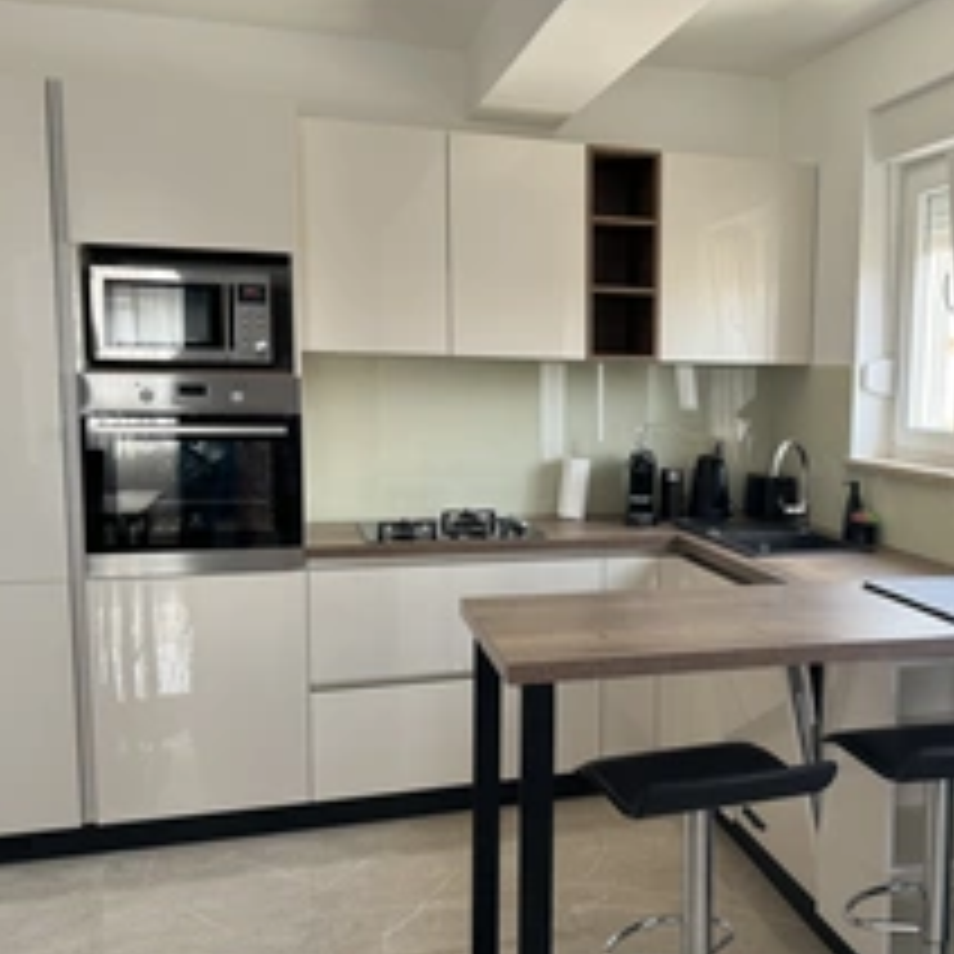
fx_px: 1122
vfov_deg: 46.0
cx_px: 698
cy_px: 508
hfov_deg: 44.7
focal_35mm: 36
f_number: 1.78
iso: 100
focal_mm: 6.76
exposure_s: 1/121
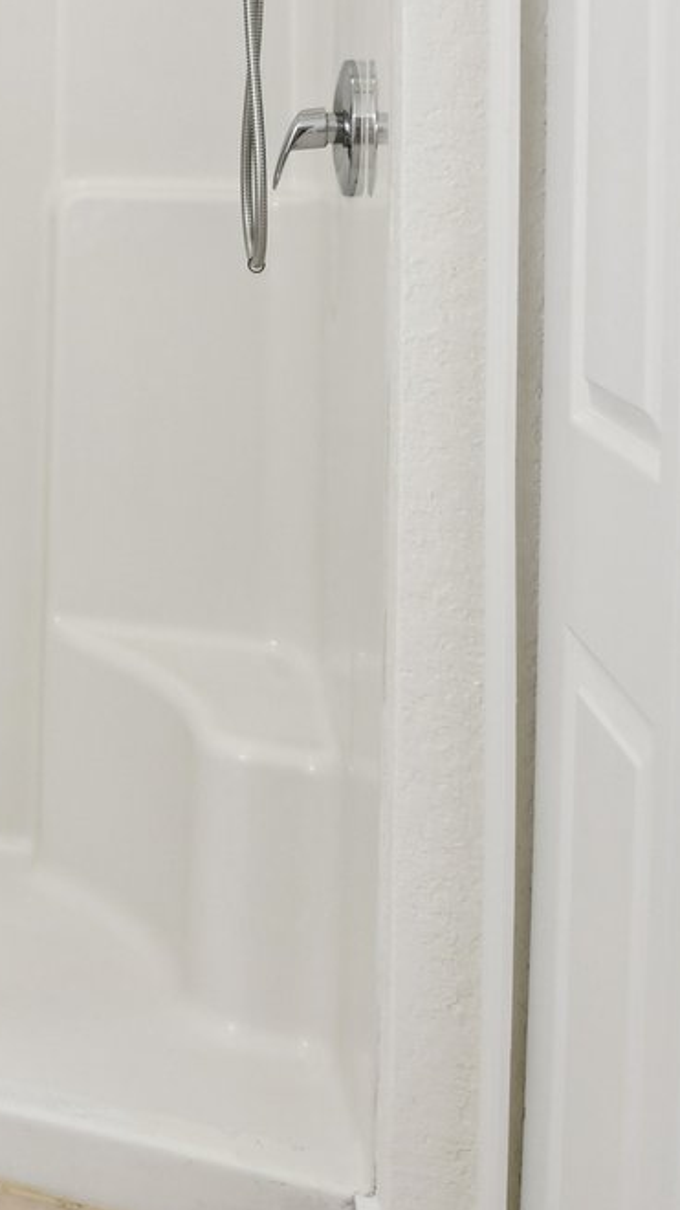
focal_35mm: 52
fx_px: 1668
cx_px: -731
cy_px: 159
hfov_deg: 16.6
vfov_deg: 37.7
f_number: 8
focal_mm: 16
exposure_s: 1/20
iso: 400
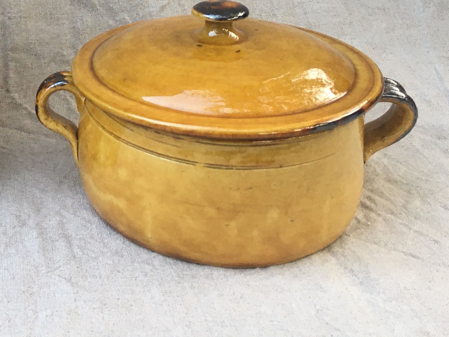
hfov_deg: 29.8
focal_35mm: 61
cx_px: 13
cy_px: 41
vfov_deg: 23.5
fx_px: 791
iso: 40
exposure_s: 1/33
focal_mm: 4.15
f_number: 2.2
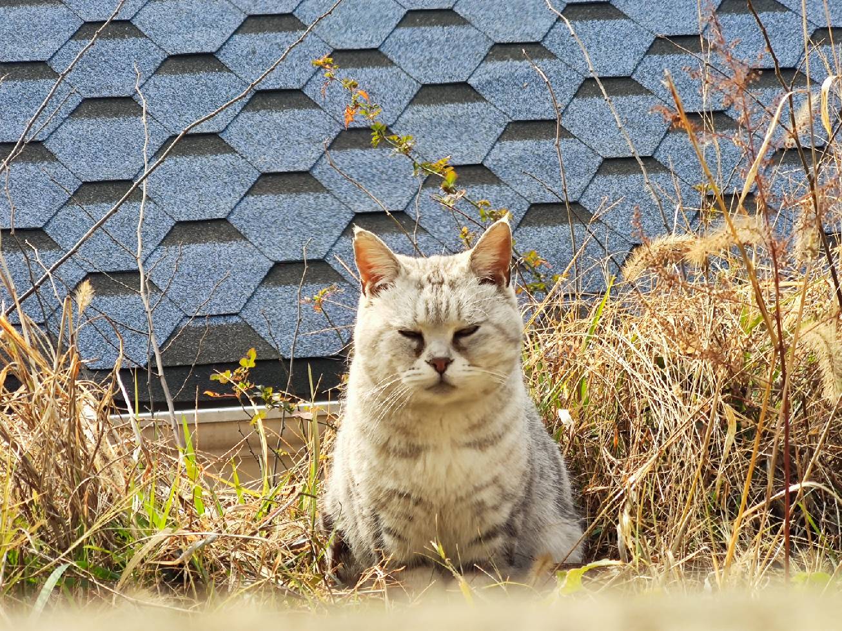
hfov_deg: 18.4
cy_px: 316
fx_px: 2602
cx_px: 421
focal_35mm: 107
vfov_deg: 13.8
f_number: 2.4
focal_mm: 7.48
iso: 50
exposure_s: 1/357
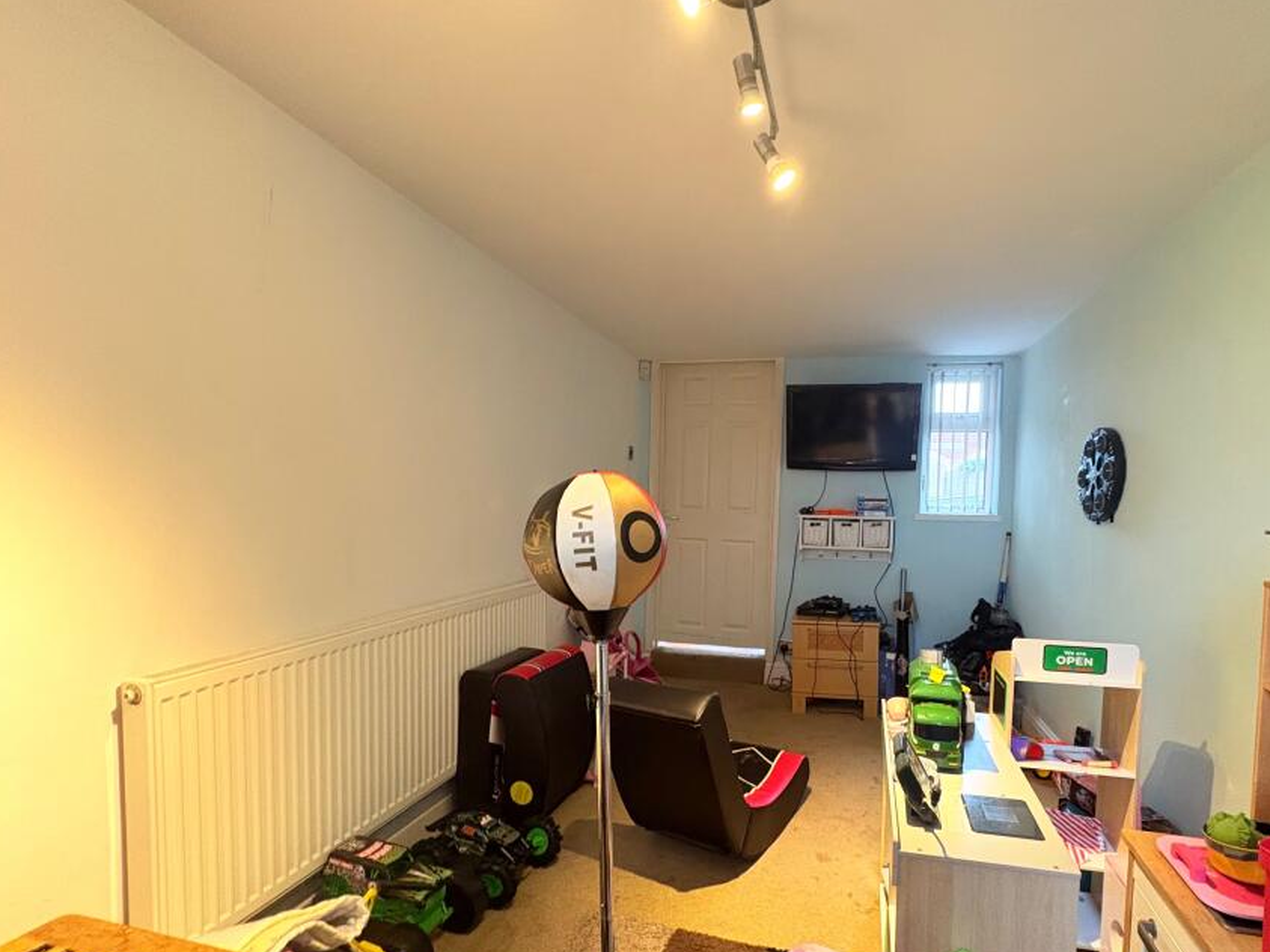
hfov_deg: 90.4
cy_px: 538
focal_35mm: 17
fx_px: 624
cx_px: 732
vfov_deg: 74.4
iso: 500
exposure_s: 1/50
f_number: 2.2
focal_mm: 2.22
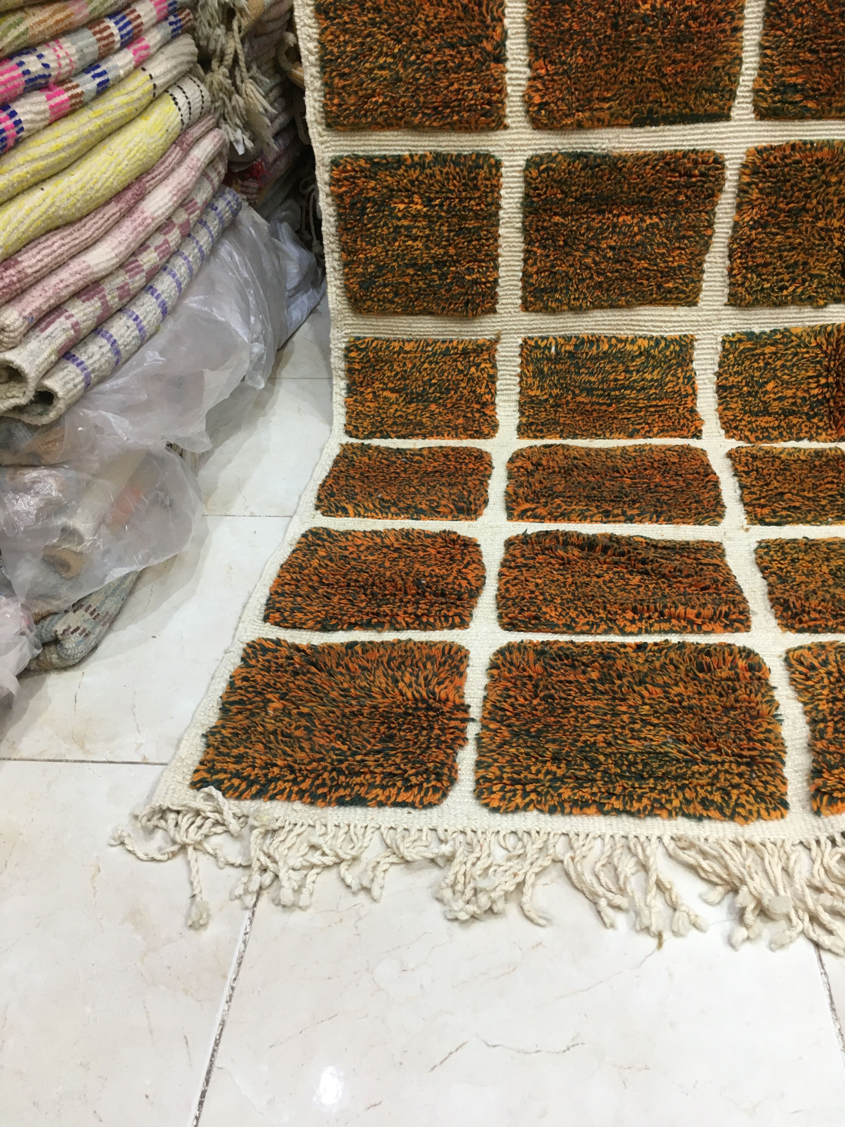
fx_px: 944
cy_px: 564
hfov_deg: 48.2
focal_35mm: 29
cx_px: 422
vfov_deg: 61.7
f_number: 2.2
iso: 100
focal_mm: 4.15
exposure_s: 1/33
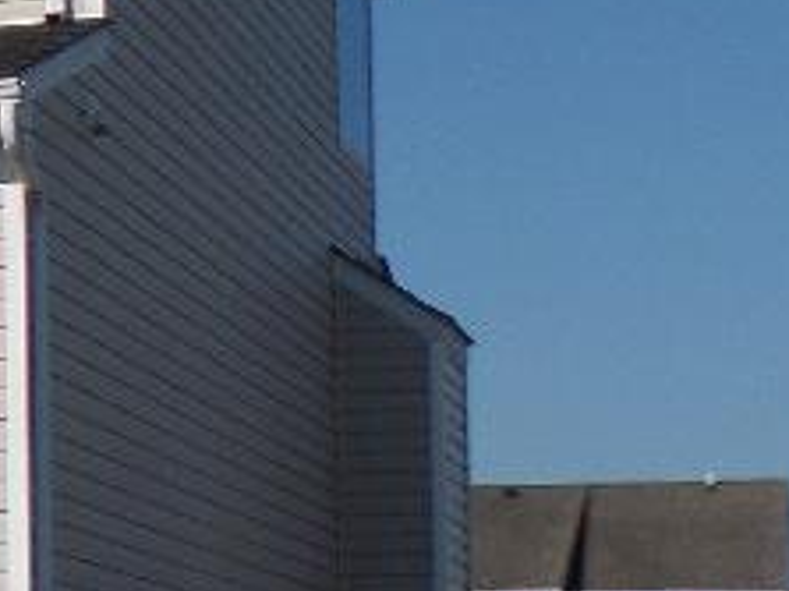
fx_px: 3668
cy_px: 347
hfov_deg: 10.9
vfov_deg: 9.2
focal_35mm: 161
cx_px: -920
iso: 80
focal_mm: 6.2
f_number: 3
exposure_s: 1/2000
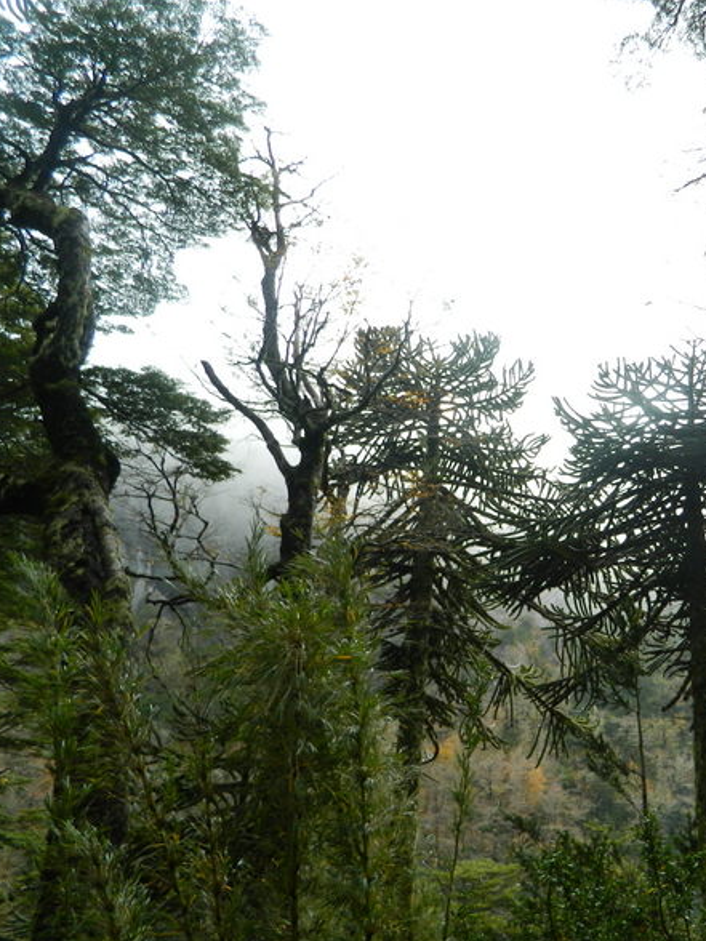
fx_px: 925
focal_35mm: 34
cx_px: 589
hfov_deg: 39.7
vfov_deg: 54.0
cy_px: 479
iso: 80
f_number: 3.1
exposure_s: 1/200
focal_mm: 4.5
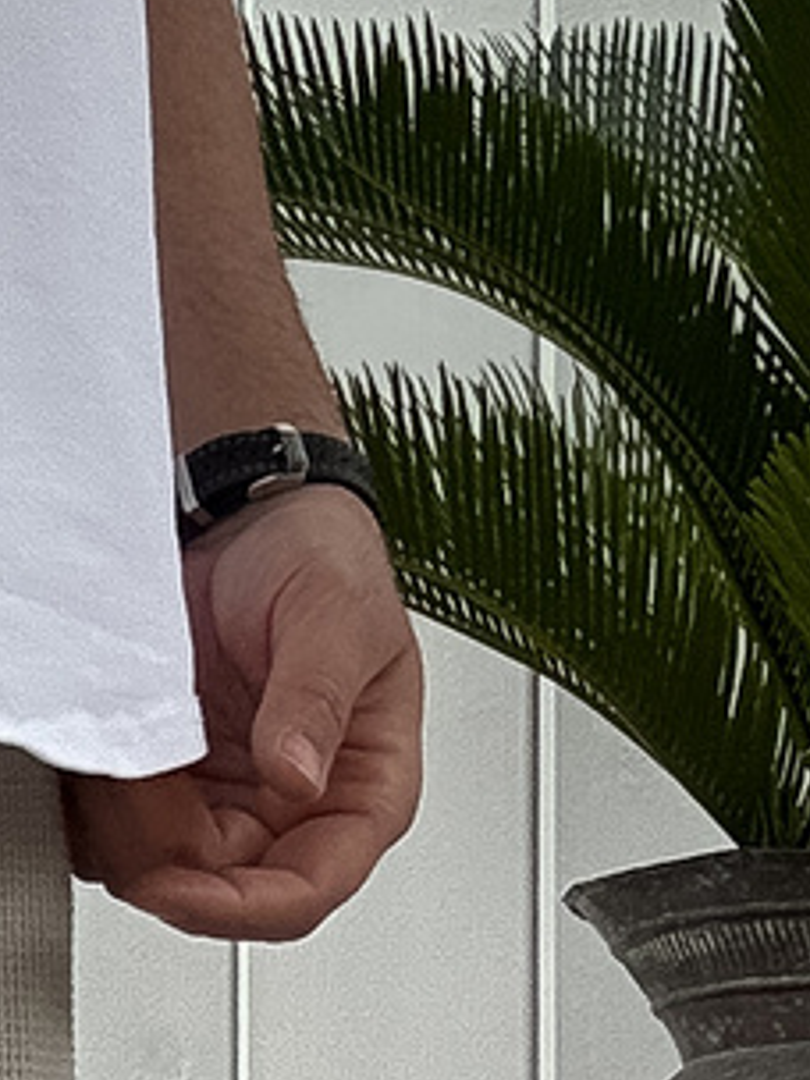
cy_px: 1449
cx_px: -909
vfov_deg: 12.1
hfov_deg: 8.8
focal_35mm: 158
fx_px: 4930
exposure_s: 1/310
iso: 25
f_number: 1.9
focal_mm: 2.69
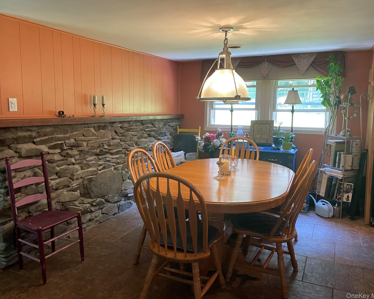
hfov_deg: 62.2
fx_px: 310
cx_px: 181
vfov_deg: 51.5
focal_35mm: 28
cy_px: 146
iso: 200
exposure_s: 1/60
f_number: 1.6
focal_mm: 4.2
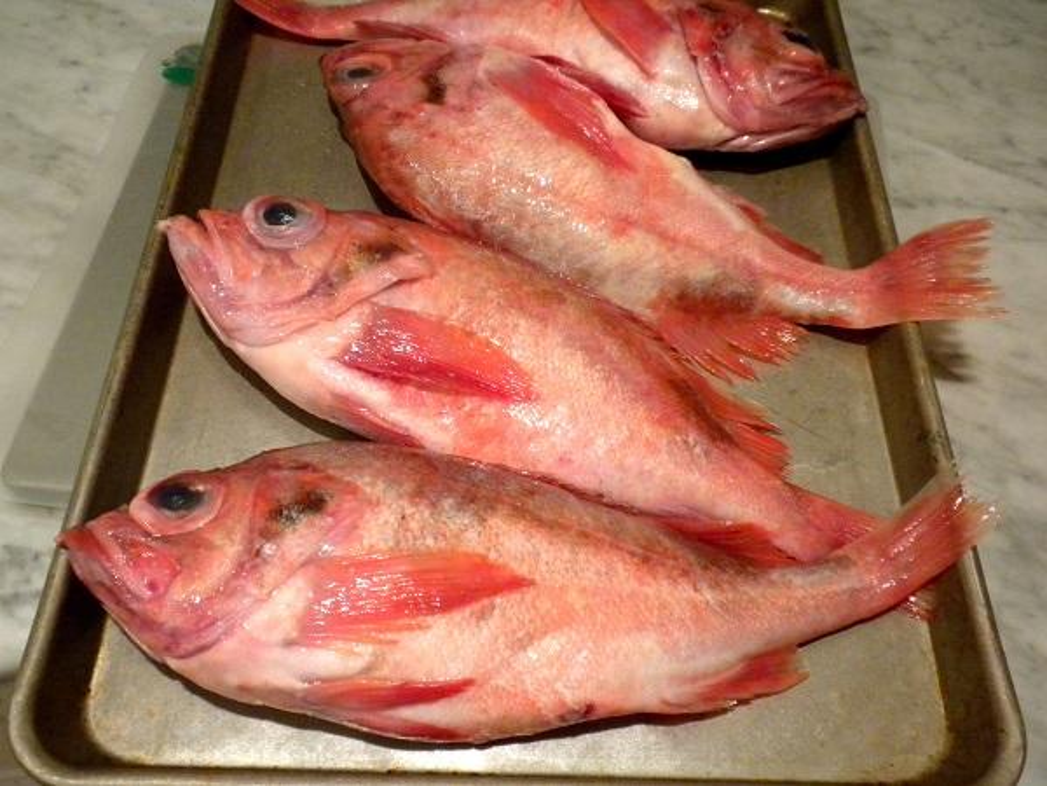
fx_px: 1119
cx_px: 524
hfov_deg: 50.1
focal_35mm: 37
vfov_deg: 38.7
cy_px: 393
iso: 400
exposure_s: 1/18.1
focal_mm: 6.6
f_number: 3.5
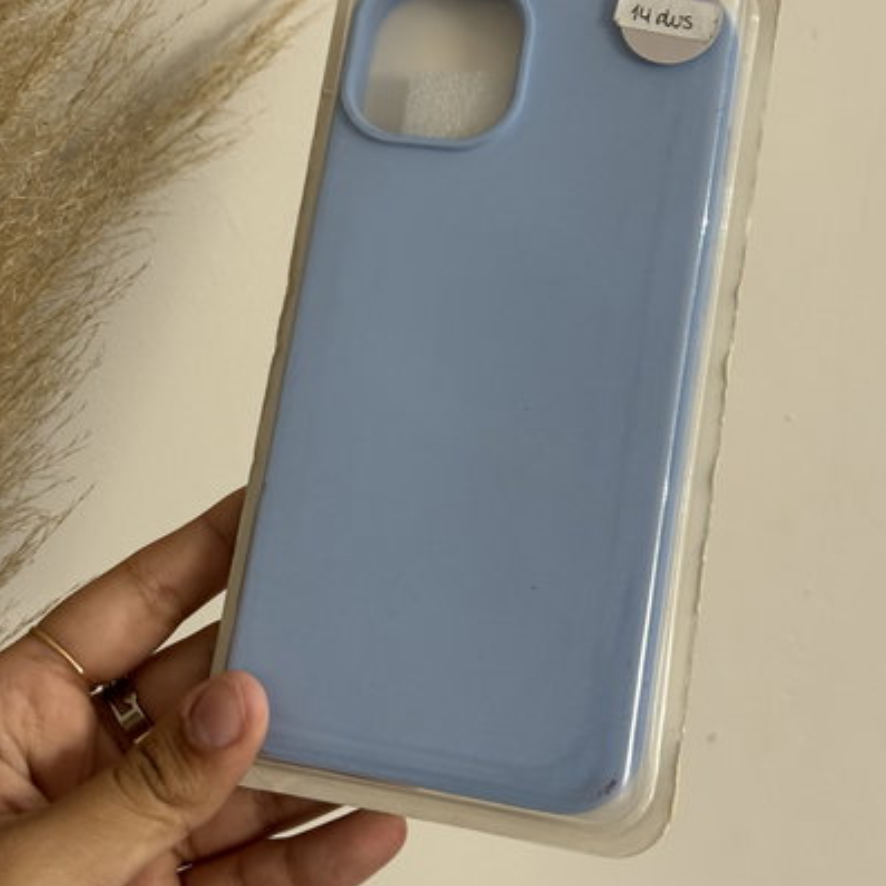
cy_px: 309
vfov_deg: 29.9
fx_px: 1651
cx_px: 442
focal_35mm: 57
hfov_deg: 30.0
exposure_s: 1/50
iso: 200
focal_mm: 6.76
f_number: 1.78
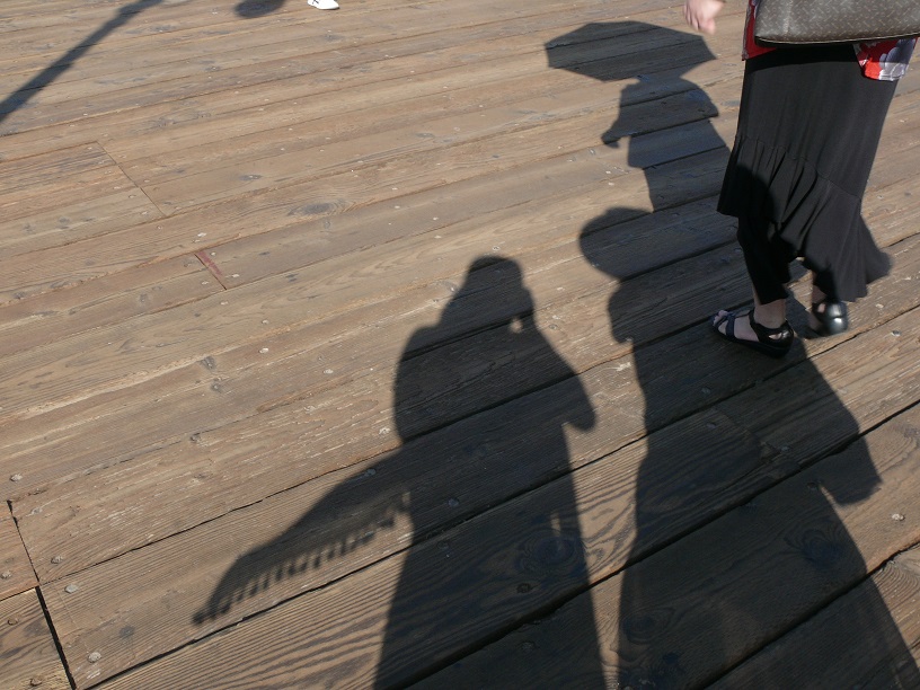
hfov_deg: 52.6
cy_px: 345
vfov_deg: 40.7
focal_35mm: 35
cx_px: 460
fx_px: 930
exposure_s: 1/100
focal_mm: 7.4
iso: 100
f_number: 11
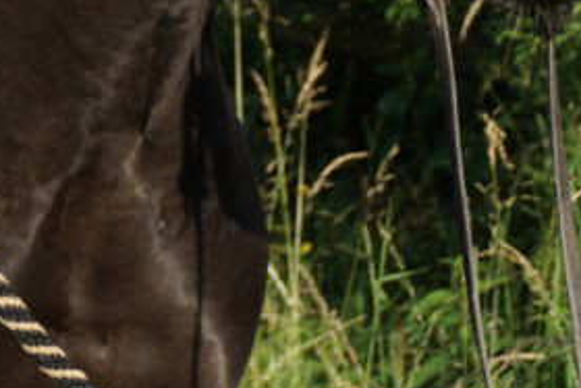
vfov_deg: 3.6
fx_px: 6200
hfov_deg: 5.3
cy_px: -289
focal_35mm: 384
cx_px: -81
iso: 100
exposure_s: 1/200
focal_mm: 70
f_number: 5.6
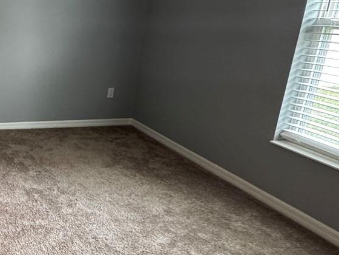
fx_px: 392
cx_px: -57
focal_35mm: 40
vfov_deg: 36.0
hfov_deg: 37.0
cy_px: 126
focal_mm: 2.22
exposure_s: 1/60
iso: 320
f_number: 2.2
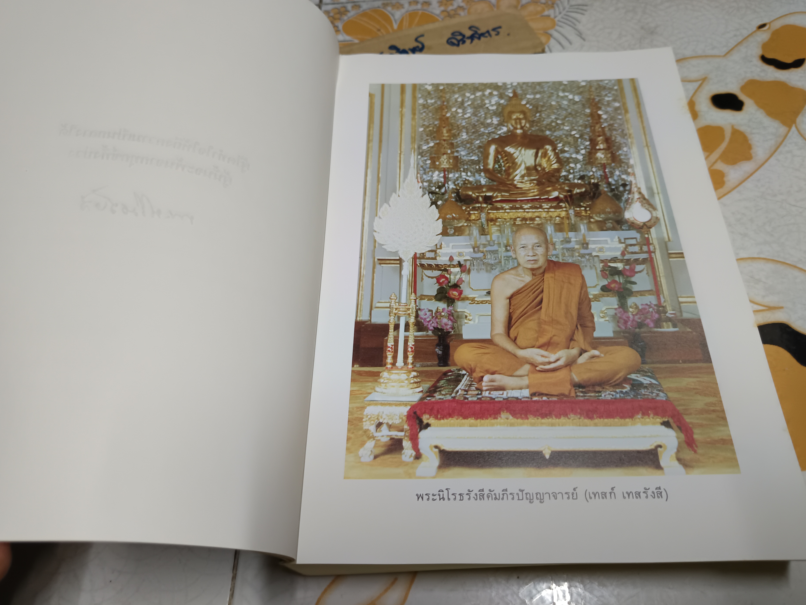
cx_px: 420
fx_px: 605
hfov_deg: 67.3
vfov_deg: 53.0
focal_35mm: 26
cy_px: 289
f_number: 1.7
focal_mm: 5.31
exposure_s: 1/50
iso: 970
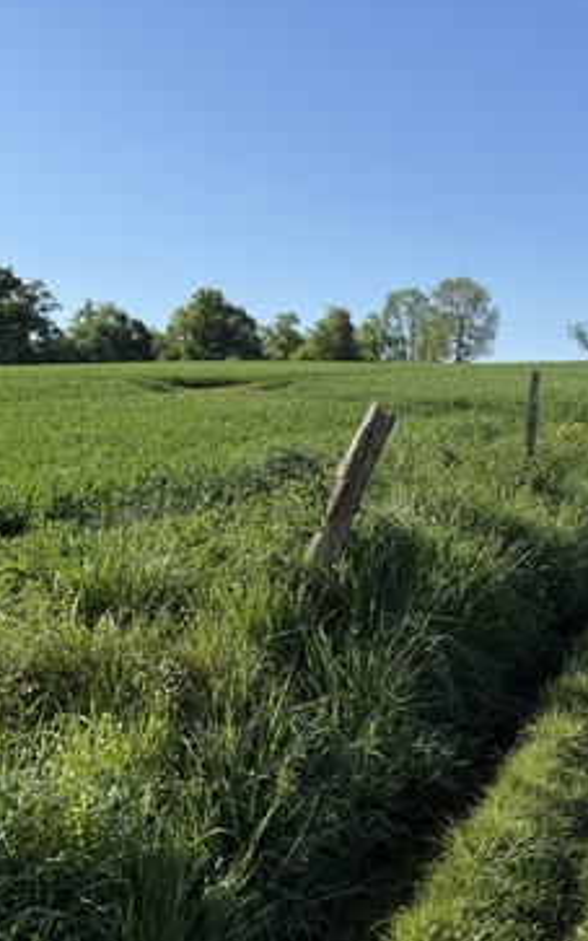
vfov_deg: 55.3
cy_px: 473
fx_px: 897
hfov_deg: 34.7
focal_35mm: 35
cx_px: 500
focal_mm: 6.76
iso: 80
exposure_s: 1/3759
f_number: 1.78
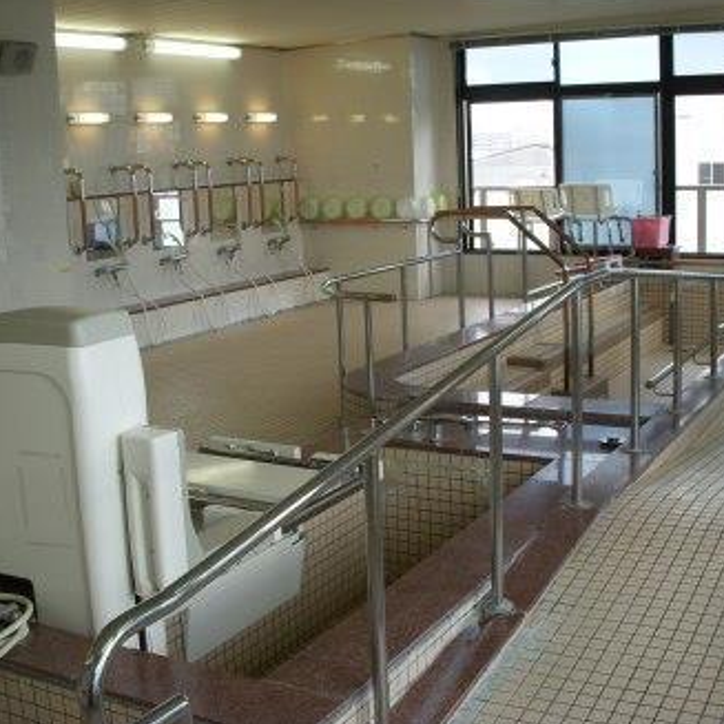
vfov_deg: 36.8
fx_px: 1088
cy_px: 361
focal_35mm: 46
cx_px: 385
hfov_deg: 36.8
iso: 100
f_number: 3.3
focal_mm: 6.3
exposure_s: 1/50
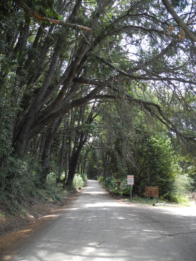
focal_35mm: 28
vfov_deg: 63.4
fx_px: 211
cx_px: 98
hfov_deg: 49.7
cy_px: 130
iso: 100
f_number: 2.8
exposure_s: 1/100
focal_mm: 6
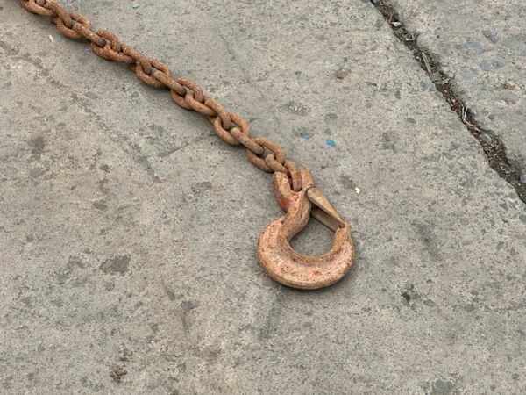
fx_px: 1170
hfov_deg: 25.3
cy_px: 198
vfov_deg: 19.1
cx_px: 263
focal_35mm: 77
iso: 32
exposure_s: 1/490
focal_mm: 9
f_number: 2.8
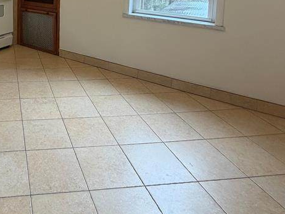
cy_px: -15
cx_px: 32
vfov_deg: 38.5
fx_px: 255
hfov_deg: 51.9
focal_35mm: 31
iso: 200
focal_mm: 2.22
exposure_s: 1/60
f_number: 2.2
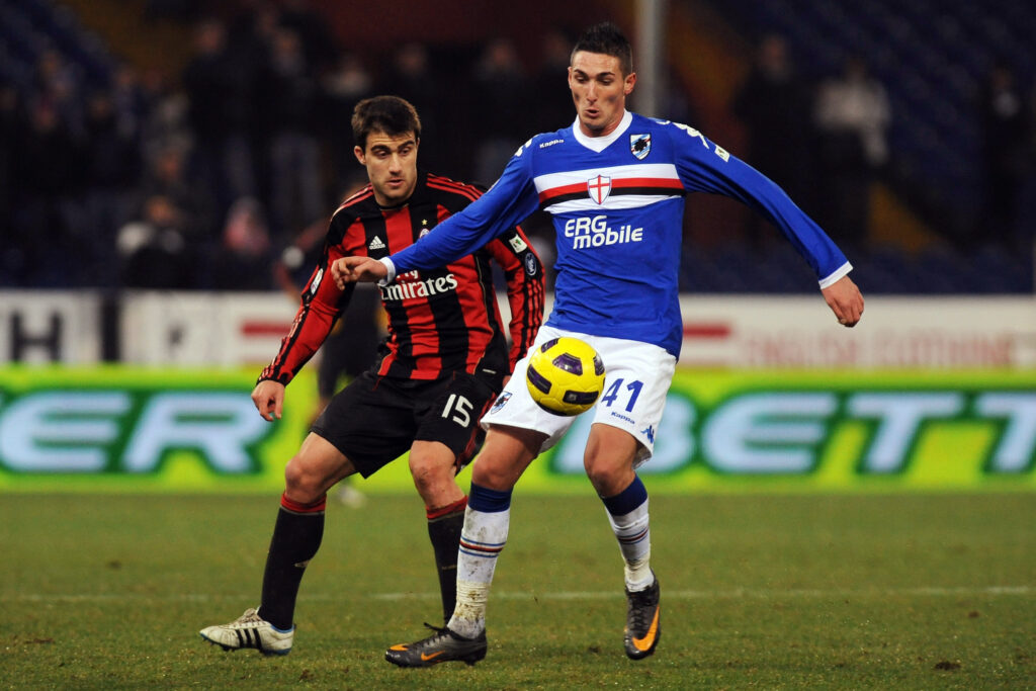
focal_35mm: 420
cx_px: 518
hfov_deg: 4.9
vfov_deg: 3.3
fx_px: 12088
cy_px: 346
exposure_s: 1/800
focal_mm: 420
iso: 2000
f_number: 4
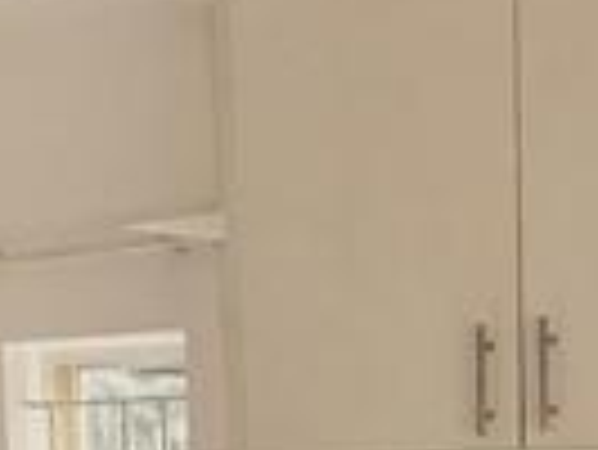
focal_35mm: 102
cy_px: 814
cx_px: 391
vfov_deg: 13.1
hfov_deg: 19.2
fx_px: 1764
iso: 50
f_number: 2.4
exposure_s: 1/202
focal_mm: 1.78
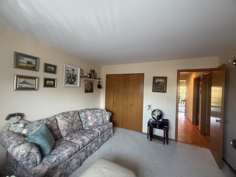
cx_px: 118
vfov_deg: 85.7
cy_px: 88
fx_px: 95
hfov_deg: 102.1
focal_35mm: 14
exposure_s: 1/60
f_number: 2.2
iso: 500
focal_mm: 2.22
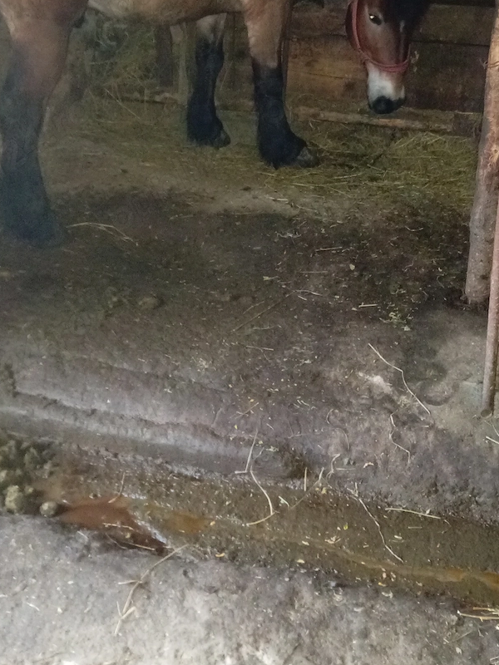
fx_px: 865
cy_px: 210
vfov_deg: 41.4
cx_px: 294
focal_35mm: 45
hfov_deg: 32.1
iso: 4518
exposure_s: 1/12.5
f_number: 1.8
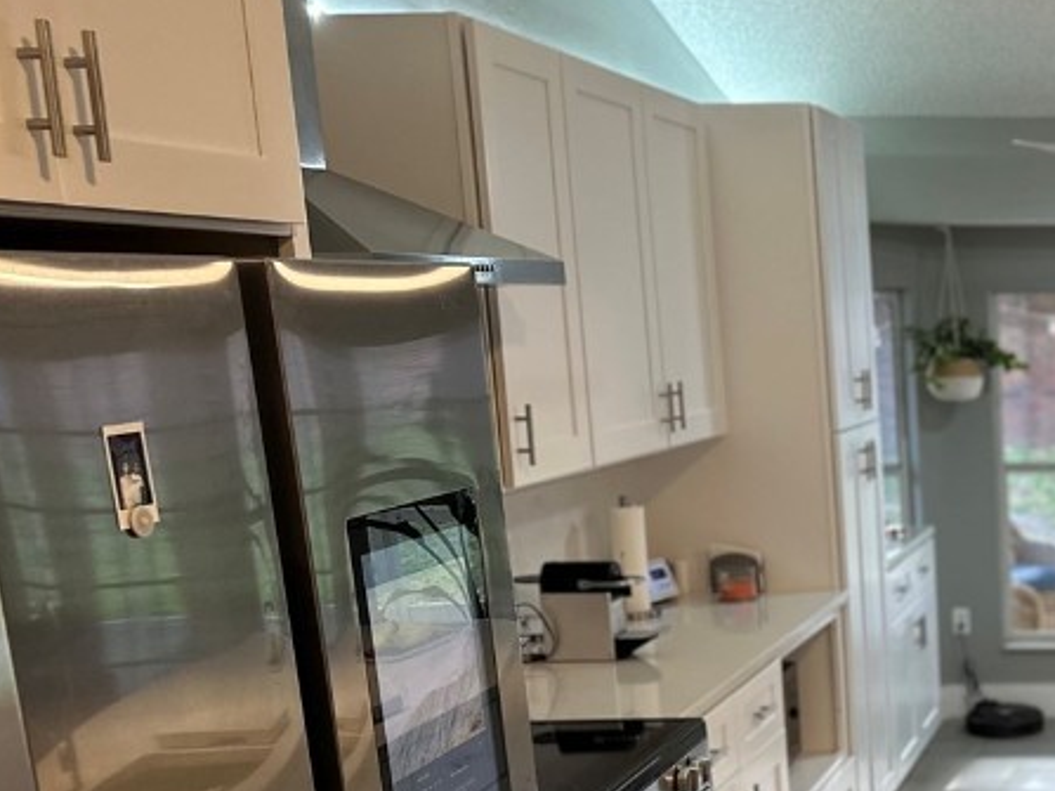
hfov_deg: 30.8
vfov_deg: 26.0
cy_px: 649
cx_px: 1187
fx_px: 1676
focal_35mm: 55
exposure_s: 1/60
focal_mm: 6.86
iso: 160
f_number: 1.78
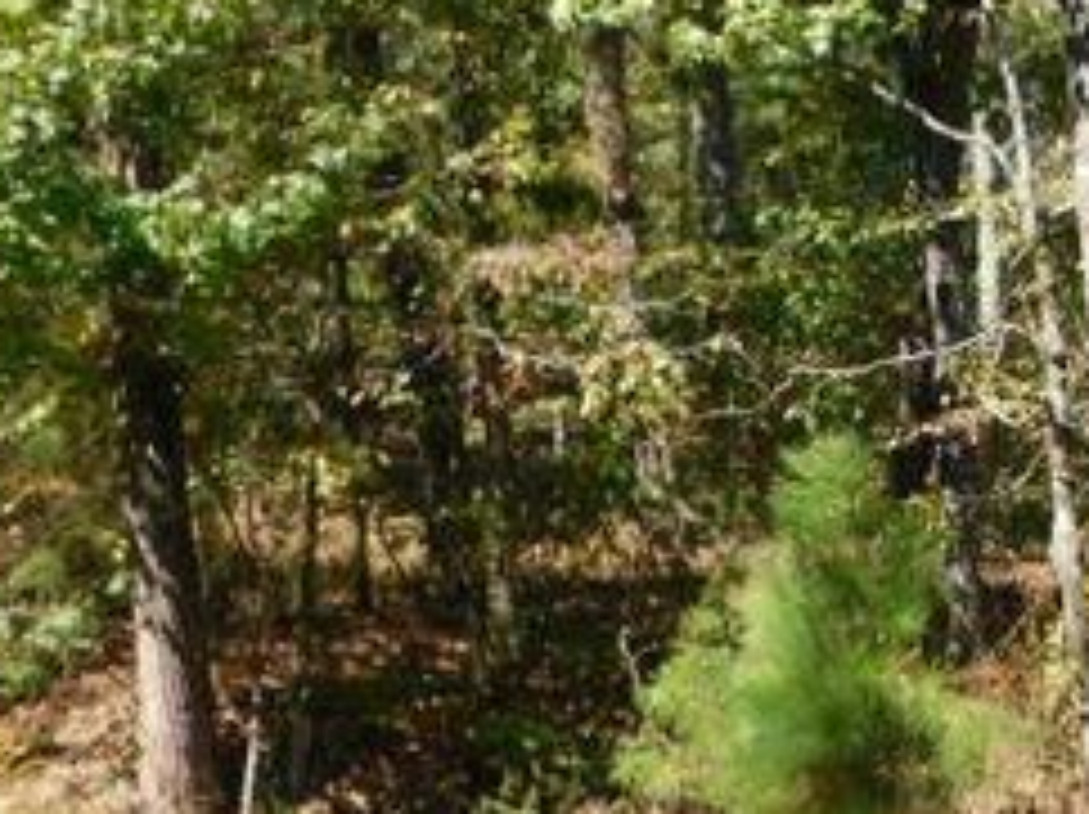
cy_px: 367
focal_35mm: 62
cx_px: 986
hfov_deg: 29.9
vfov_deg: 23.6
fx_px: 1949
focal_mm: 5.3
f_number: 3.2
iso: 125
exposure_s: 1/500
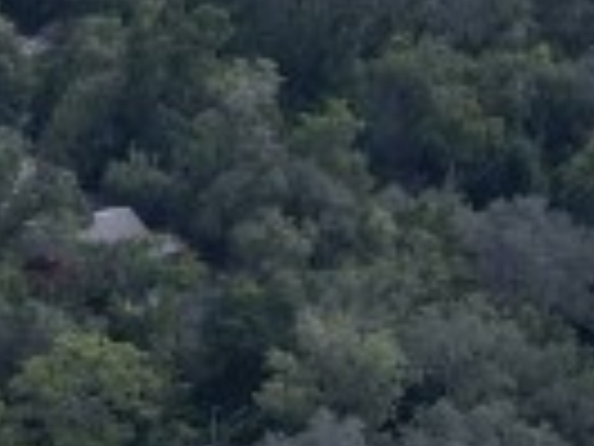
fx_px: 3192
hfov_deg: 10.0
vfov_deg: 7.7
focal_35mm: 186
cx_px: -526
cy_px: 820
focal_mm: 6.72
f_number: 1.7
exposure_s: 1/1000
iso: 120
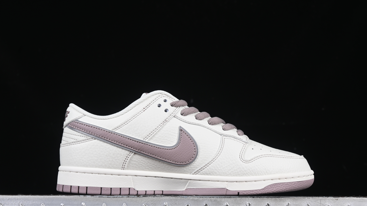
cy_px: 119
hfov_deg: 26.9
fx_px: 769
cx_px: 183
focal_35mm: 79
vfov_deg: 15.3
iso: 160
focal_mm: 50
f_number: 8
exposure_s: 1/80
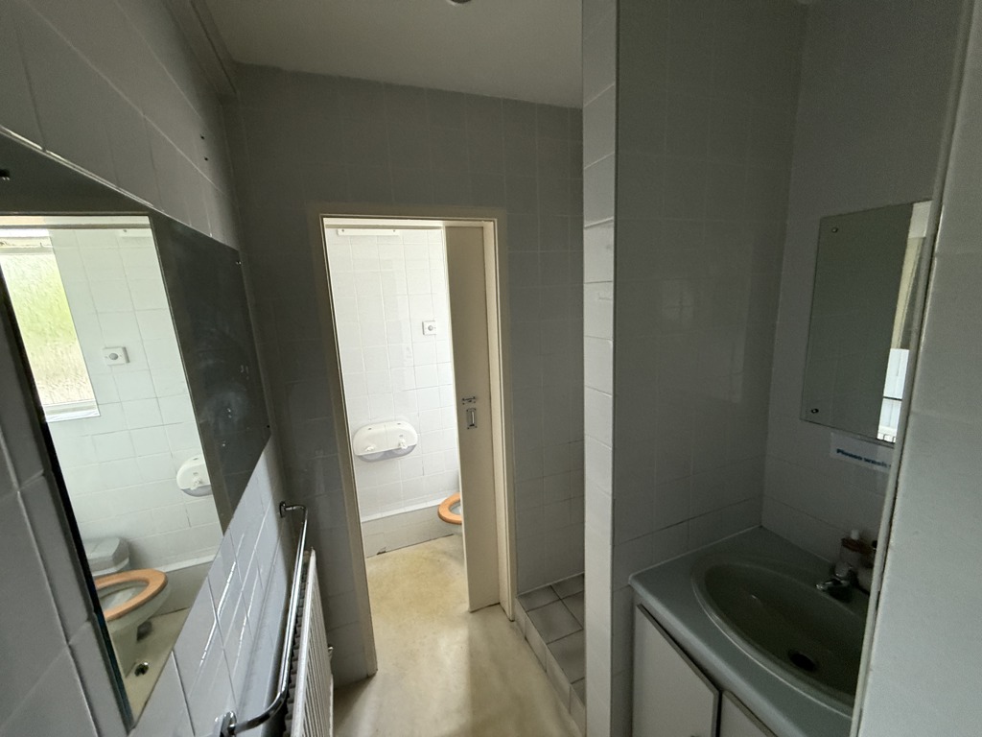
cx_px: 491
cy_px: 368
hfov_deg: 102.1
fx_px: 397
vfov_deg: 85.7
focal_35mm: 14
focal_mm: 2.22
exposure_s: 1/80
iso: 320
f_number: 2.2
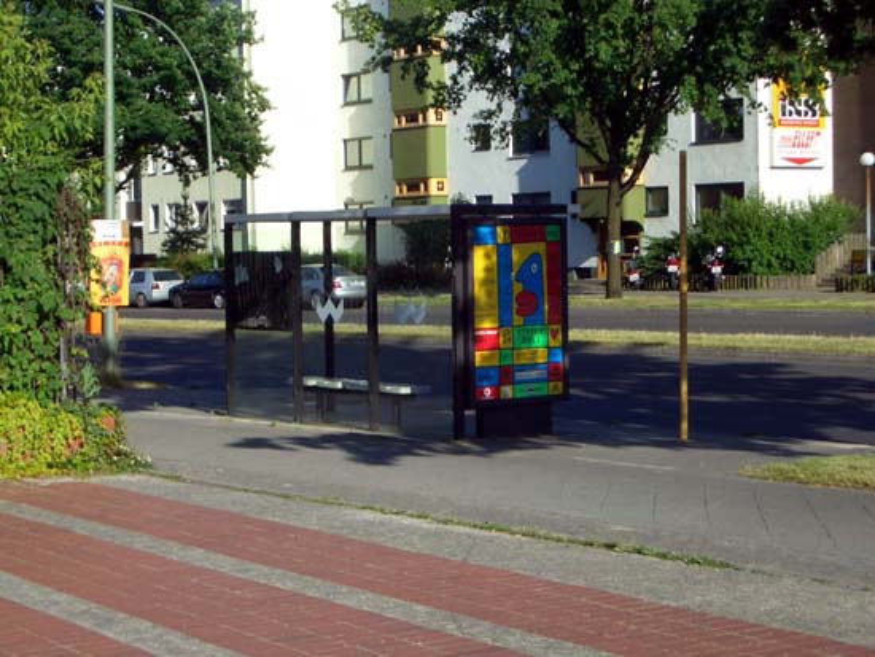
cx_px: 438
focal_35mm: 74
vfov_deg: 19.9
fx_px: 1871
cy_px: 328
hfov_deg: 26.3
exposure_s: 1/500
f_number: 3.9
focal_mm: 12.2
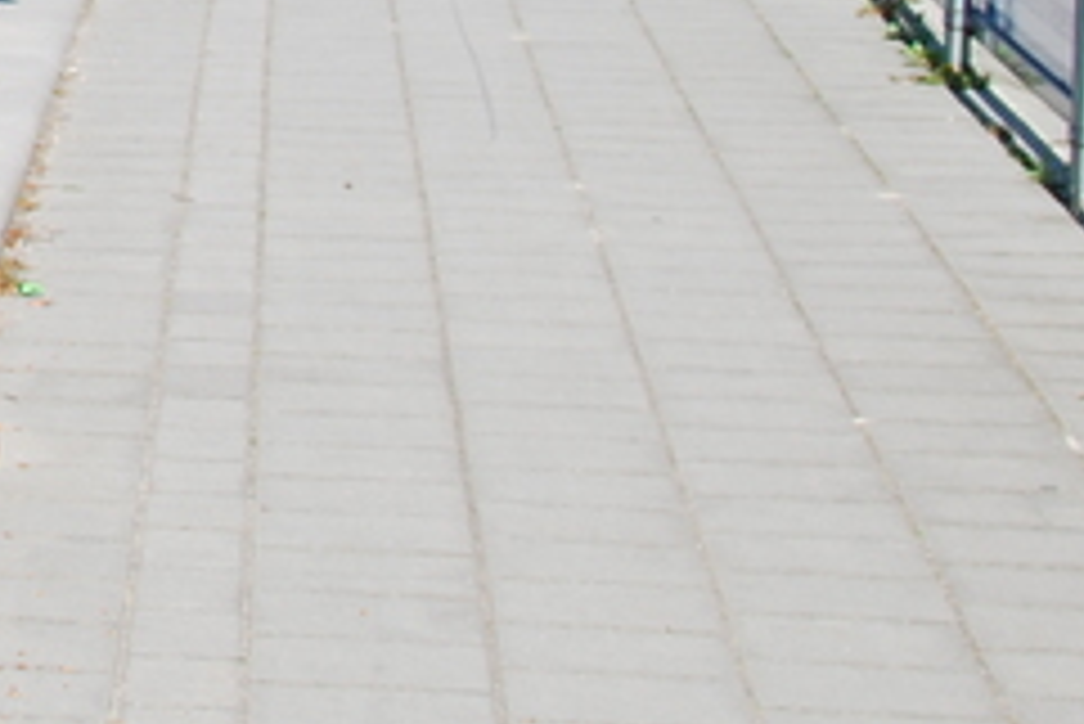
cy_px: -591
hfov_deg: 9.0
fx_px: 6570
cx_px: -990
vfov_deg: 6.2
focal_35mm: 218
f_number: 7.1
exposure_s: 1/200
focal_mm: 35
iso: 100
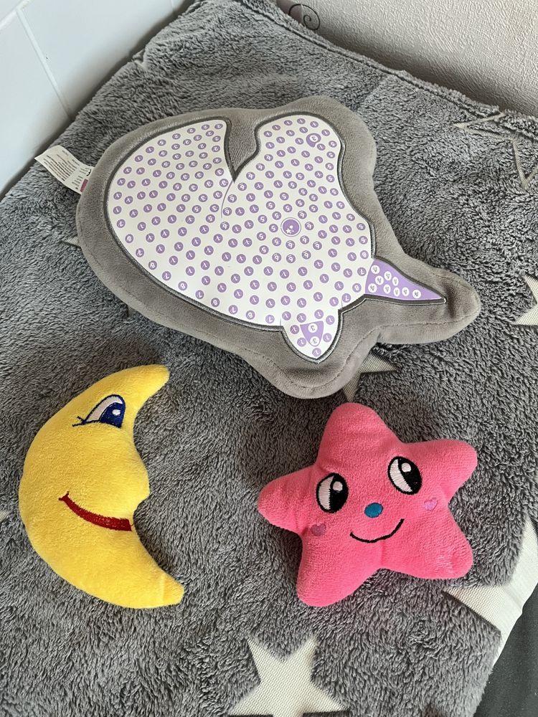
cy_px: 358
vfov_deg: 67.3
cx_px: 269
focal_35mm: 26
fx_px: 539
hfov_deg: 53.1
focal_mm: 5.1
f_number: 1.6
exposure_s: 1/60
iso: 200
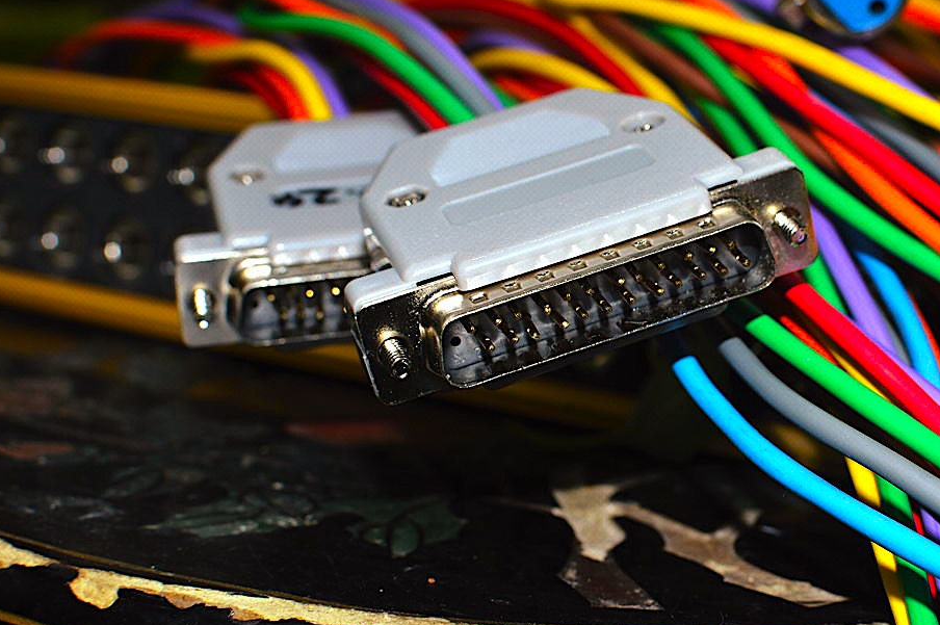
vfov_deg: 19.5
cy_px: 371
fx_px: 1817
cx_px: 617
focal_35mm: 70
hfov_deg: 28.8
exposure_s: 1/60
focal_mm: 35
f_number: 8
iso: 100
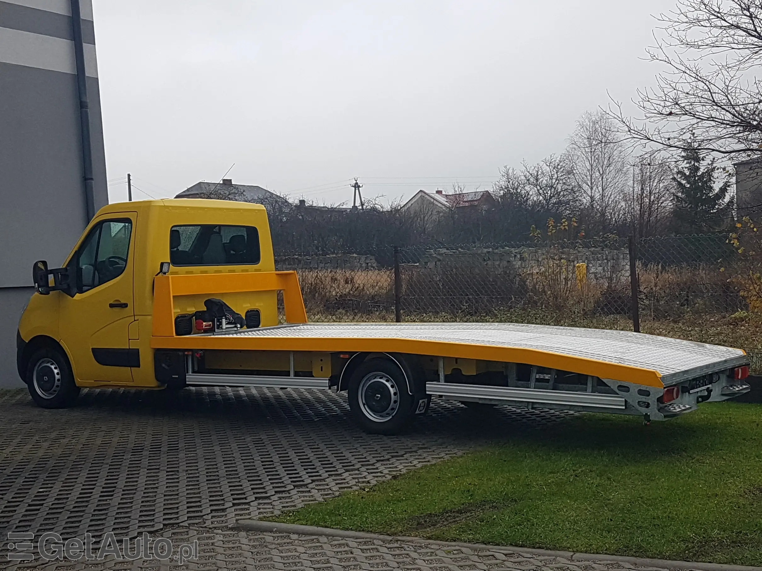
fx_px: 572
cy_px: 286
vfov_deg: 53.1
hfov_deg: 67.3
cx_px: 381
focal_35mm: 26
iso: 40
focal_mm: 4.2
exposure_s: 1/427
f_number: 1.7
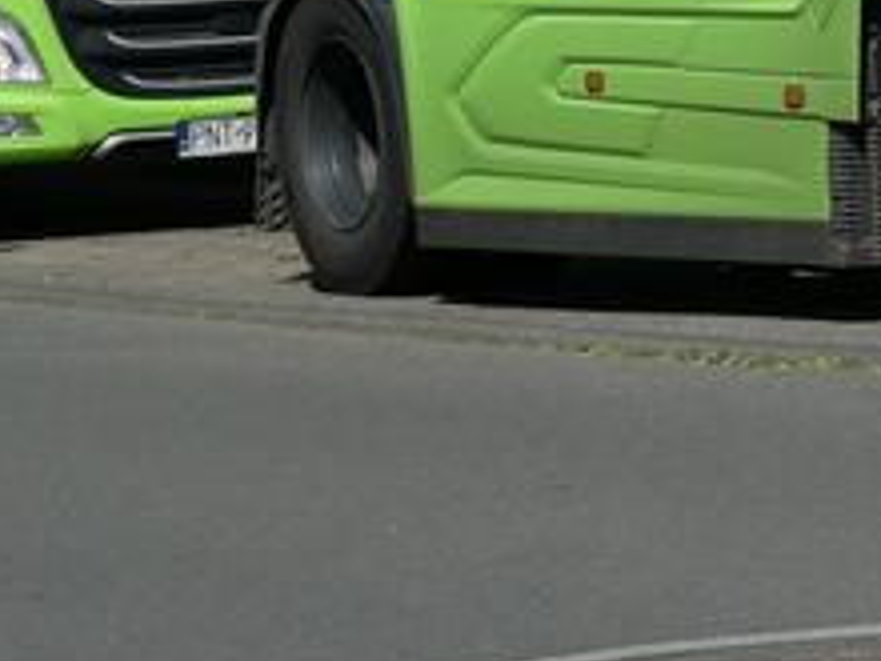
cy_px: -461
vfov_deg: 6.2
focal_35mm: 236
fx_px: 6006
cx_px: 813
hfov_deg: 8.4
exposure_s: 1/640
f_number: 4.4
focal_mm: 11.7
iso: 80
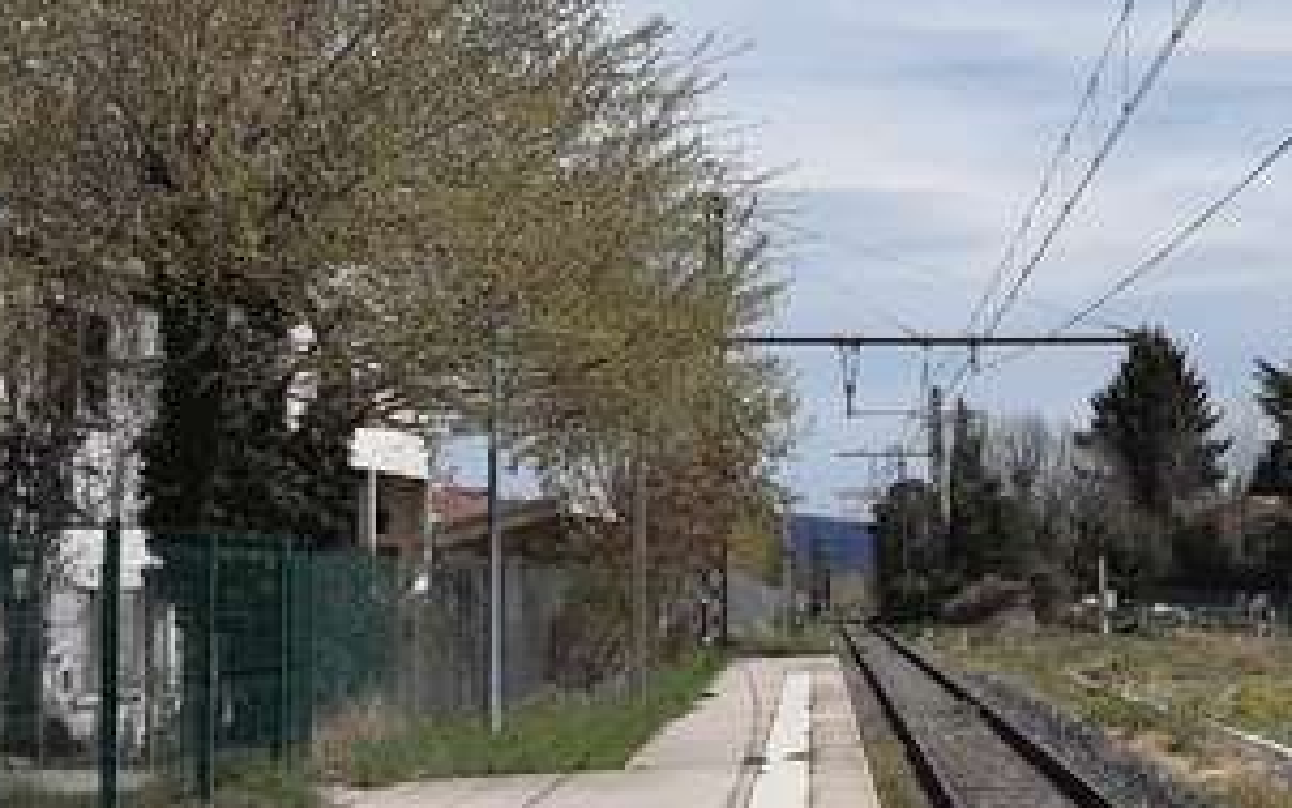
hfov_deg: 28.7
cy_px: 534
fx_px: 2466
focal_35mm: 70
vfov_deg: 18.6
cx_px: 1035
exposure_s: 1/3067
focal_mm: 3.92
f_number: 1.7
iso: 40
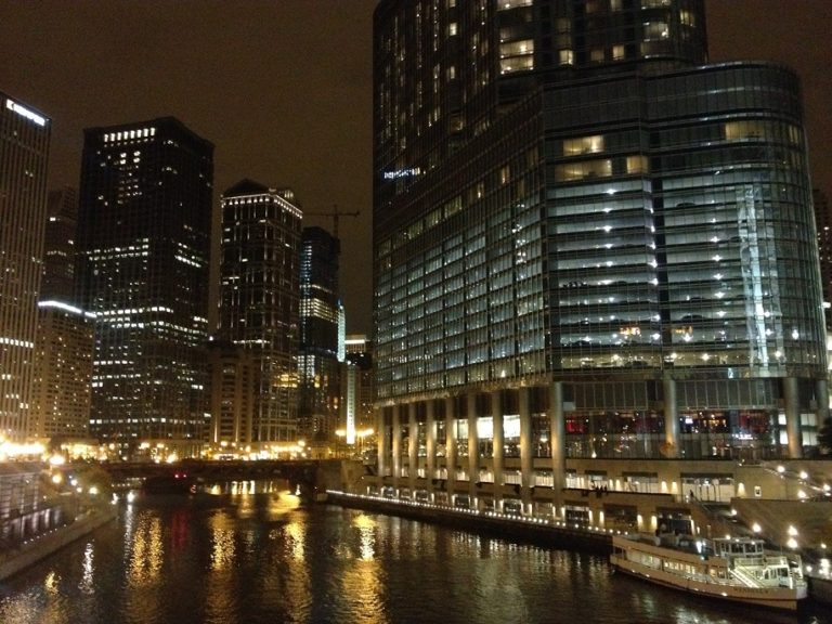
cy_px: 312
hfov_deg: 52.6
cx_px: 416
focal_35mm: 35
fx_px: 841
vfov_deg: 40.7
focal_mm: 4.28
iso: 800
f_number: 2.4
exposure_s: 1/15
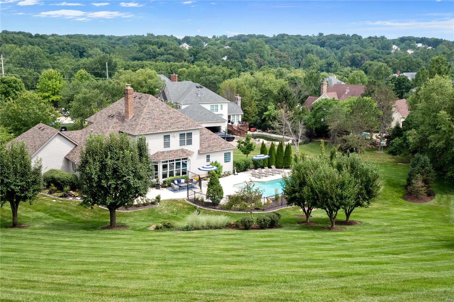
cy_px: 151
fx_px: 454
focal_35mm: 36
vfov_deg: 36.9
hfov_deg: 53.1
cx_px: 227
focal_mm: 18
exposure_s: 1/400
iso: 400
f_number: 8
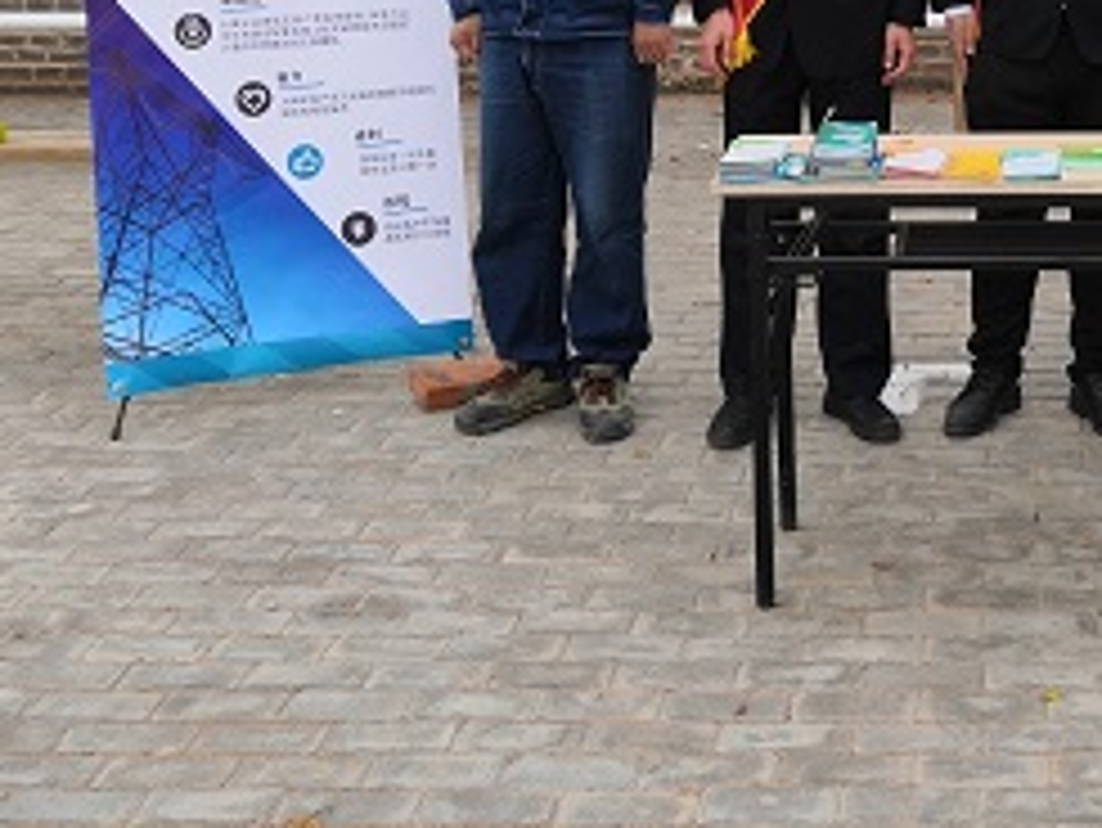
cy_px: -99
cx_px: 990
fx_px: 2102
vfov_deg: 21.1
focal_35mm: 66
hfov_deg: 28.3
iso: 50
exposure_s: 1/300
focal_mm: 3.95
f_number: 1.8
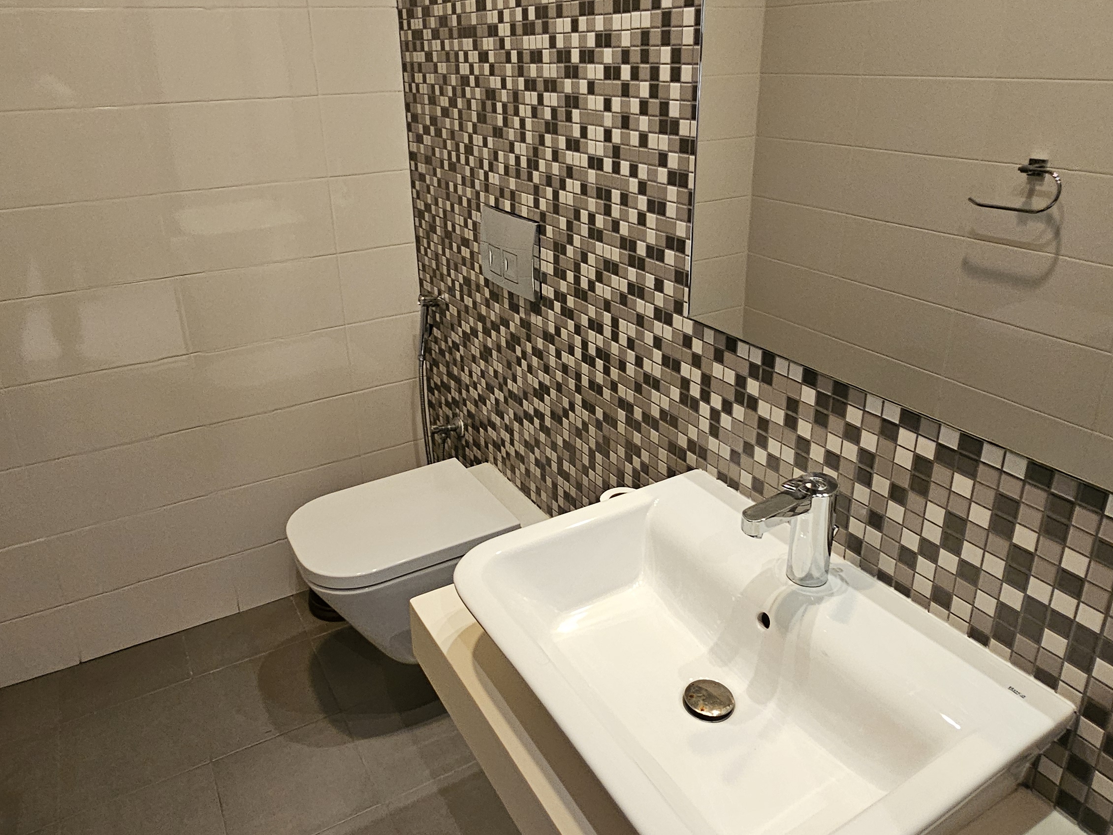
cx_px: 543
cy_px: 339
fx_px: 740
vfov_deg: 58.5
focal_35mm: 23
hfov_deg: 73.9
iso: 400
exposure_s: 1/33.3
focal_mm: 2.2
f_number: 2.2
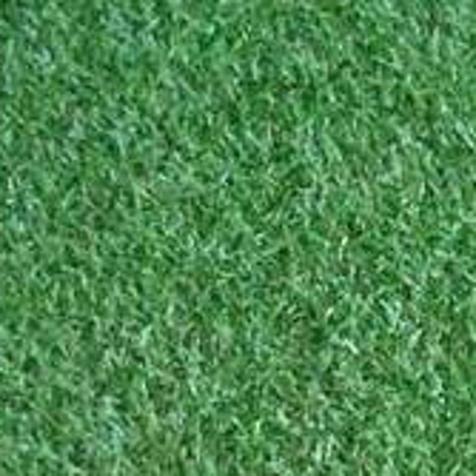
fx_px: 1369
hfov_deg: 18.5
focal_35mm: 88
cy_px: 638
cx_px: 596
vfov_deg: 18.2
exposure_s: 1/80
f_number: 3.2
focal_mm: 4.6
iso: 800
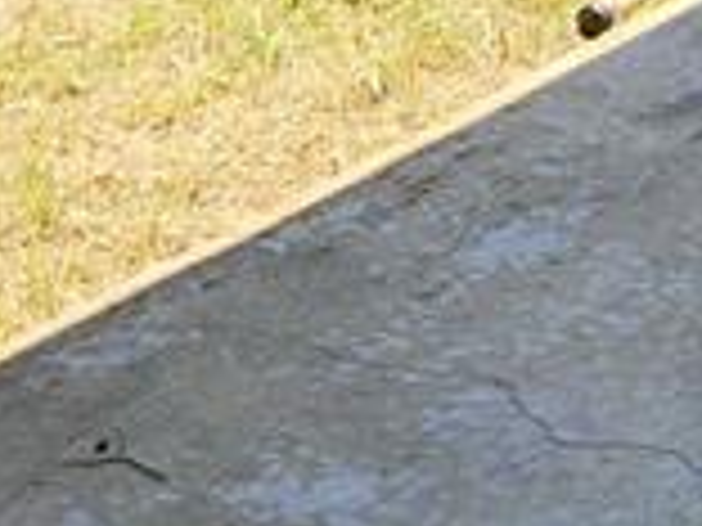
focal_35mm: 151
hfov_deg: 11.5
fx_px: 3062
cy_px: -688
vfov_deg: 9.0
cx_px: 1503
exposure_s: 1/818
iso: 20
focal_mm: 5.4
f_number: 1.8
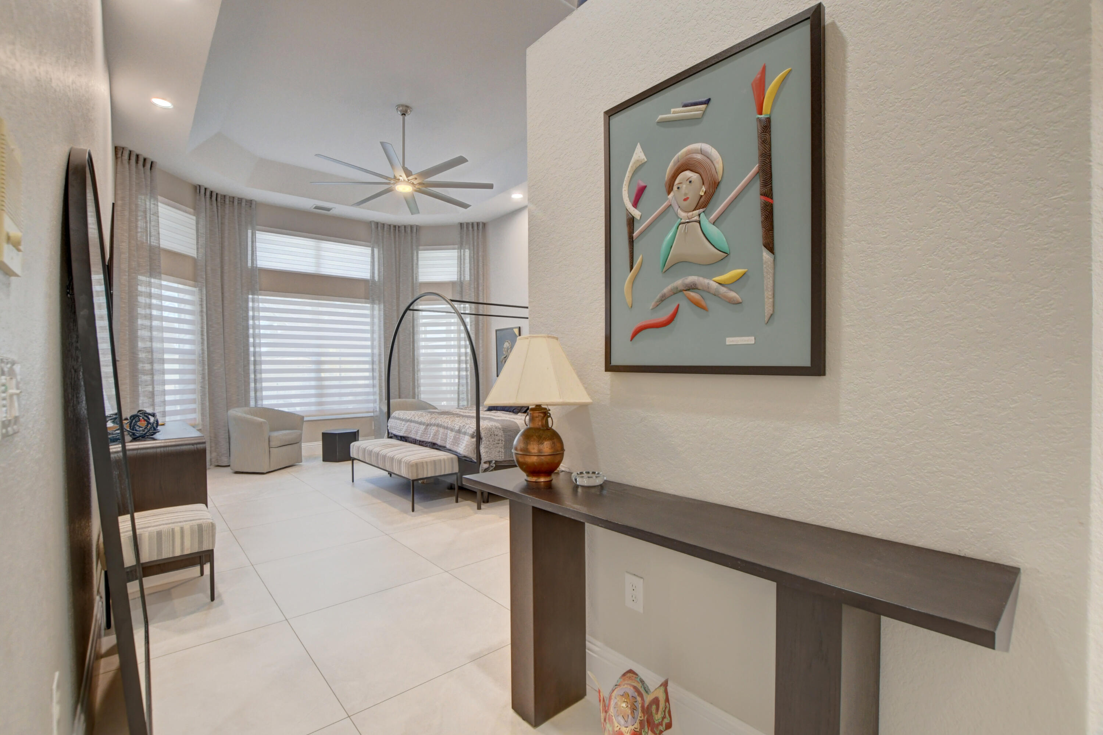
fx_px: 459
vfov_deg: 77.3
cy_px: 368
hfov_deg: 100.4
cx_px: 552
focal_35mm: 15
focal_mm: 10
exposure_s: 1/25
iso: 1000
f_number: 8
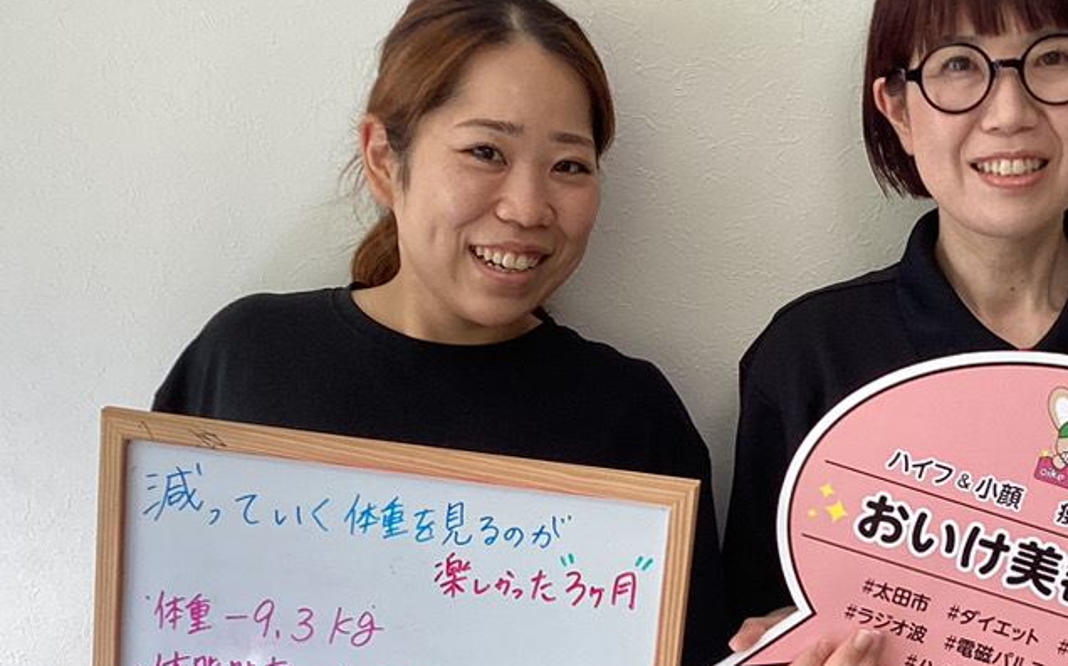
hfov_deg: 32.5
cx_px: 766
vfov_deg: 20.8
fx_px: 1804
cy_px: 476
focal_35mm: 62
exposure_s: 1/100
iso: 40
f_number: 2.4
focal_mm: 3.3
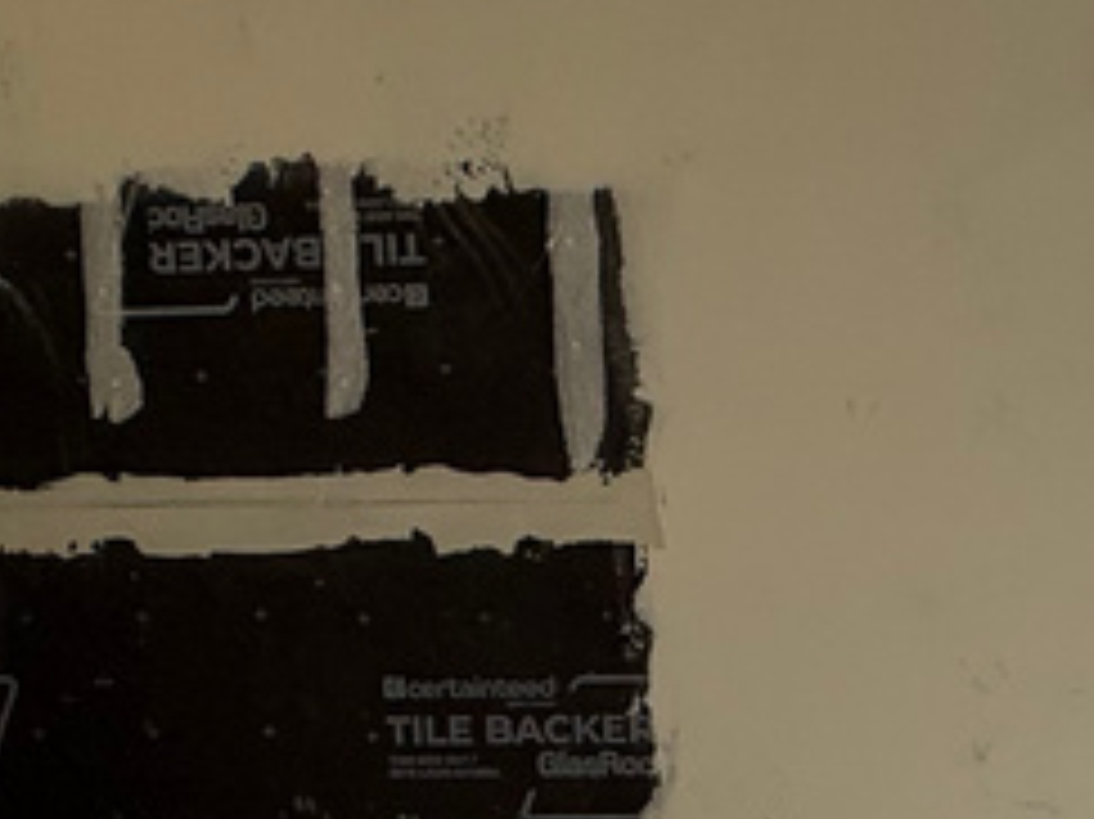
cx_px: 882
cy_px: 940
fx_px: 1864
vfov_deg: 23.1
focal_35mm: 59
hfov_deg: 31.8
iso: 125
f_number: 2.2
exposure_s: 1/99
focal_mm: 2.22
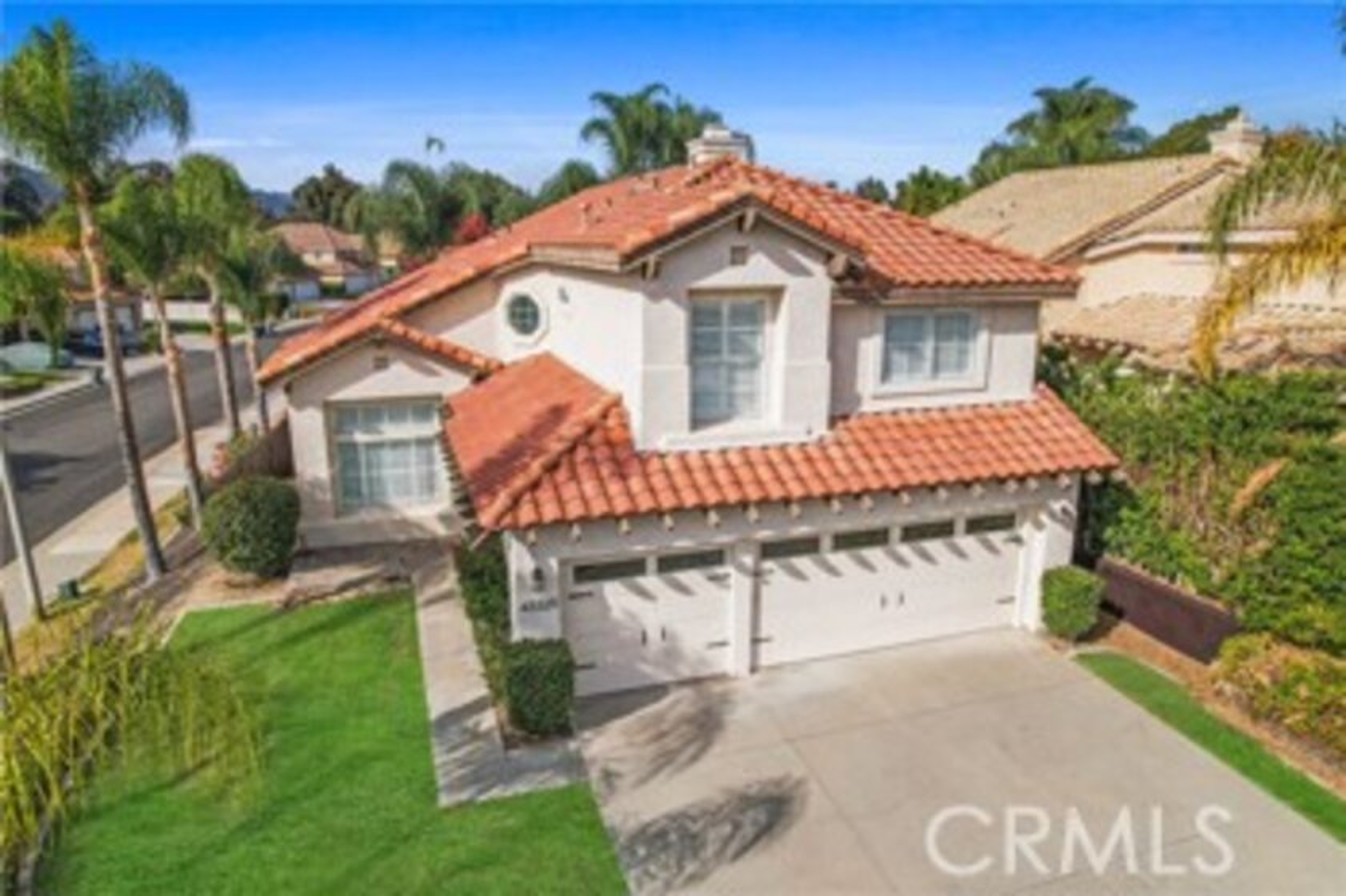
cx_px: 673
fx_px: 822
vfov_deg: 57.2
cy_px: 448
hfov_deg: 78.6
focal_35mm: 22
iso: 100
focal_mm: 8.38
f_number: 2.8
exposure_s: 1/125
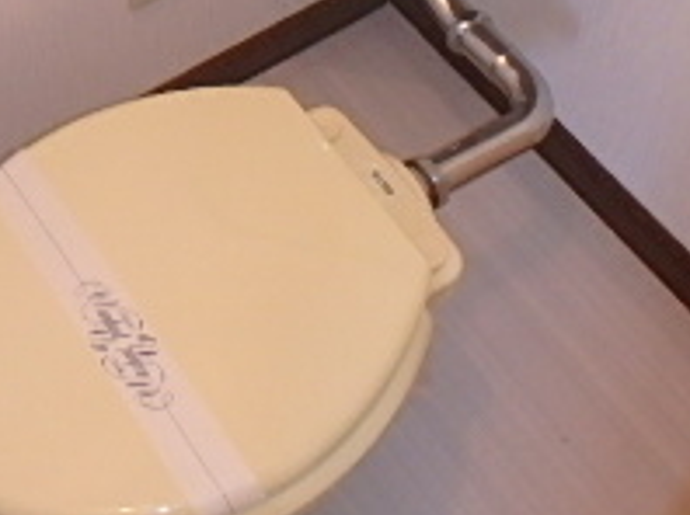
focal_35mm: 68
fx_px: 1354
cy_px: -146
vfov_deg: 19.9
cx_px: 77
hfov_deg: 27.6
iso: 400
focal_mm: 3.7
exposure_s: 1/30
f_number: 3.5
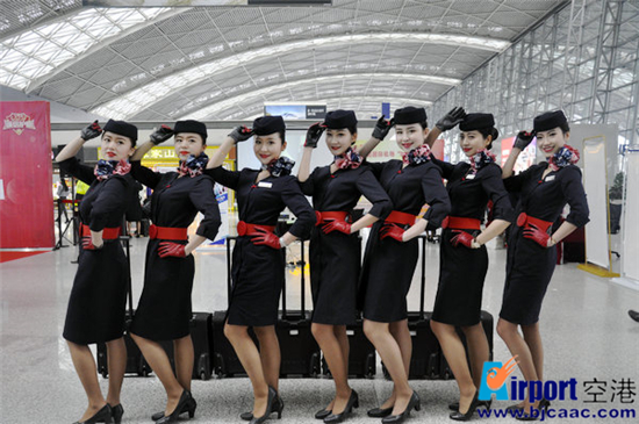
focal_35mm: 33
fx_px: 585
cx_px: 320
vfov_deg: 39.9
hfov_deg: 57.3
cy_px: 212
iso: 640
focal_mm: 22
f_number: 3.8
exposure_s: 1/60
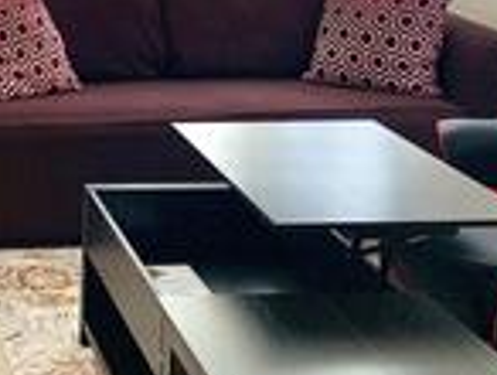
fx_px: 1021
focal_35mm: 71
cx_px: -85
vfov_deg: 19.4
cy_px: -95
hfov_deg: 24.9
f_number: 1.8
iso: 100
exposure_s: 1/120
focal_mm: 4.25
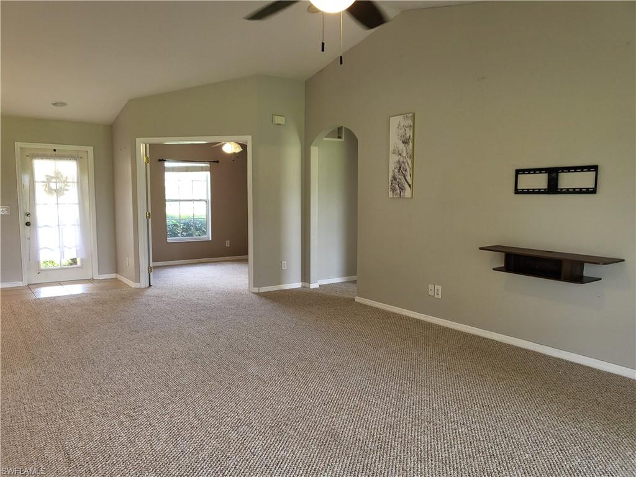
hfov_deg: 67.3
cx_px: 318
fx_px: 478
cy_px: 238
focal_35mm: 26
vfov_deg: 53.1
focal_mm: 4.25
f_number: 1.8
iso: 200
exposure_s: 1/120
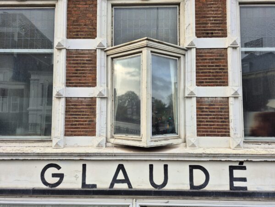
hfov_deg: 73.9
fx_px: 183
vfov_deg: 58.9
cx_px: 138
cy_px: 104
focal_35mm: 23
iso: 25
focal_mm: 5.4
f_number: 1.8
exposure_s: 1/278
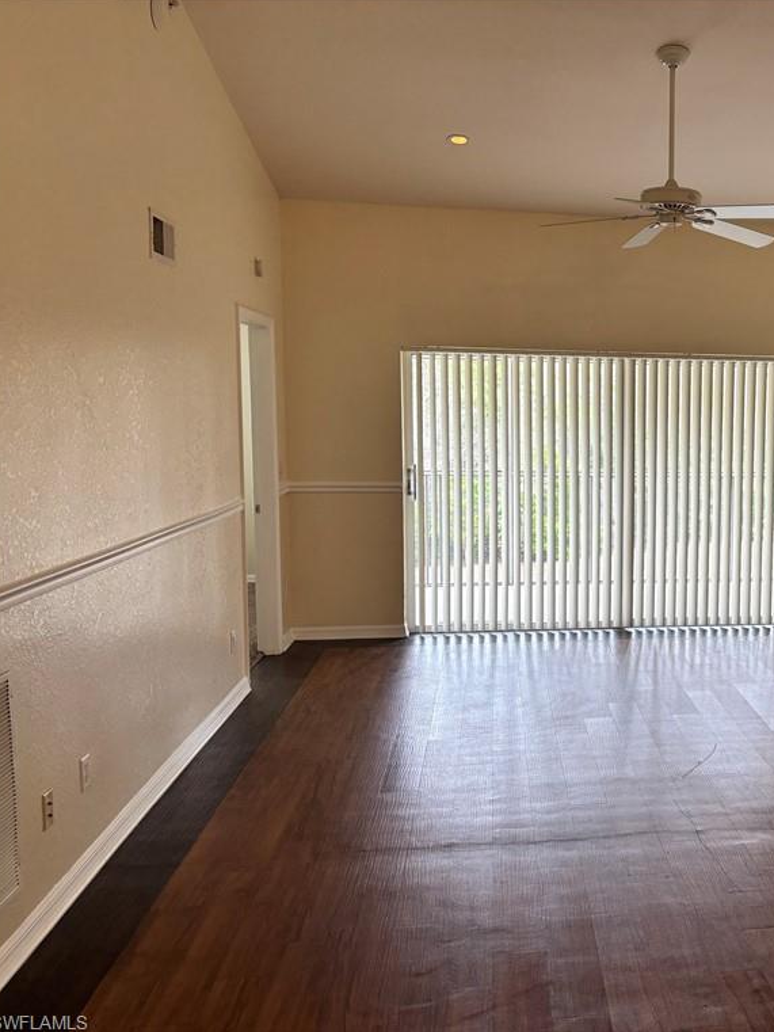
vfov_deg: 52.6
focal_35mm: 35
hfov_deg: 38.2
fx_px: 1043
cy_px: 515
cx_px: 682
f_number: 1.6
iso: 100
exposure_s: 1/120
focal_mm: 5.96
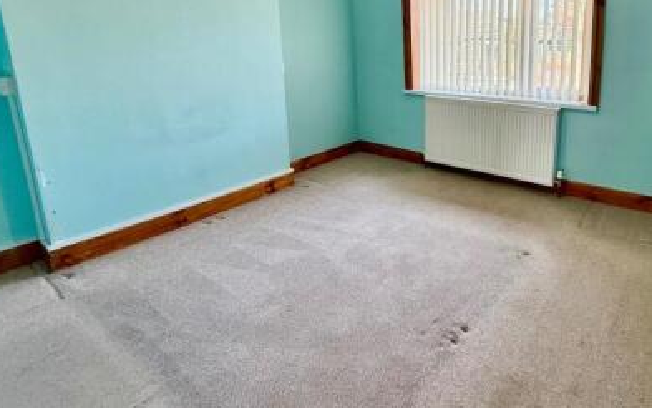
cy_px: 107
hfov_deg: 75.8
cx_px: 460
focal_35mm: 22
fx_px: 391
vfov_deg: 52.9
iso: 250
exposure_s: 1/100
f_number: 2.2
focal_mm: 2.22
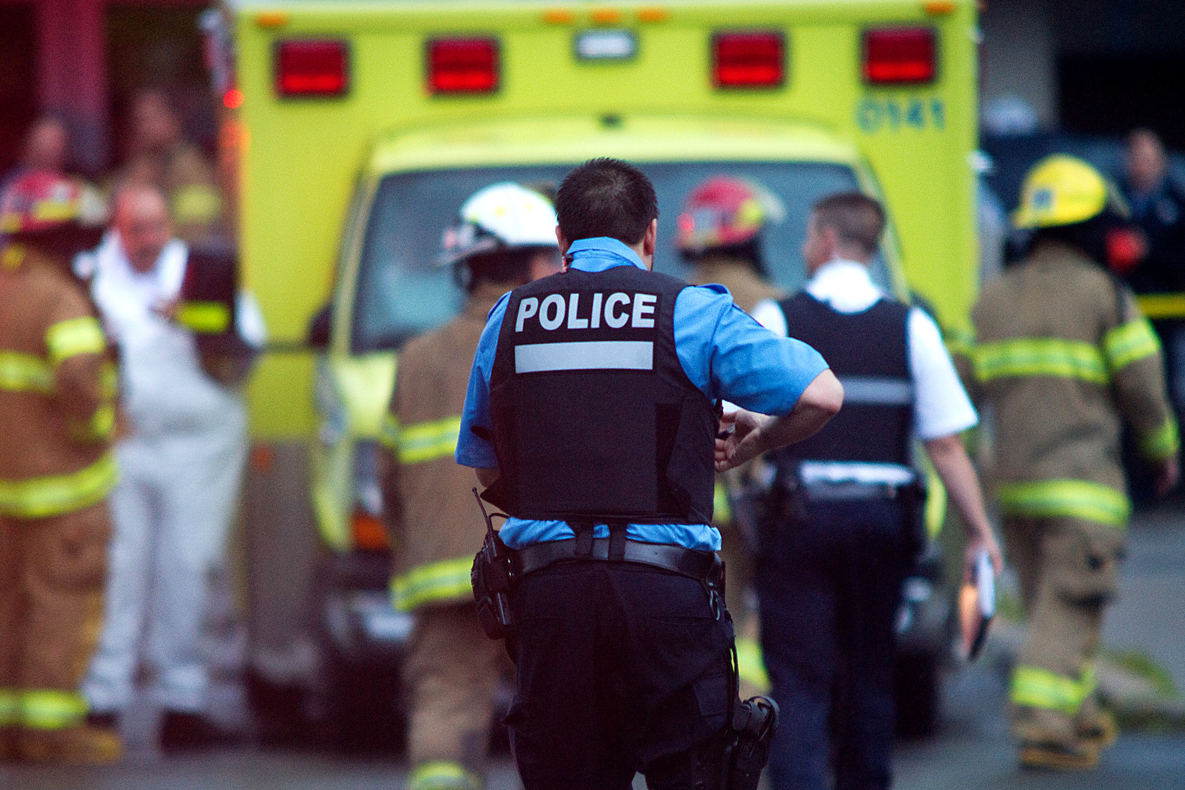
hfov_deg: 6.9
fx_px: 9874
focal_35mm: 300
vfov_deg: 4.6
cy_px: 395
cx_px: 592
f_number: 2.8
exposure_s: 1/250
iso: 1600
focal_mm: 300
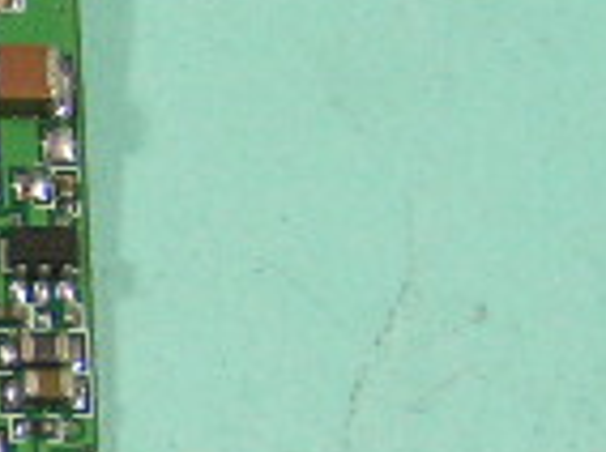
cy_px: 550
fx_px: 5295
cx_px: -640
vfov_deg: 4.9
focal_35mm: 303
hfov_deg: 6.3
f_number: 3.2
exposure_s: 1/100
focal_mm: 11.1
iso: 125
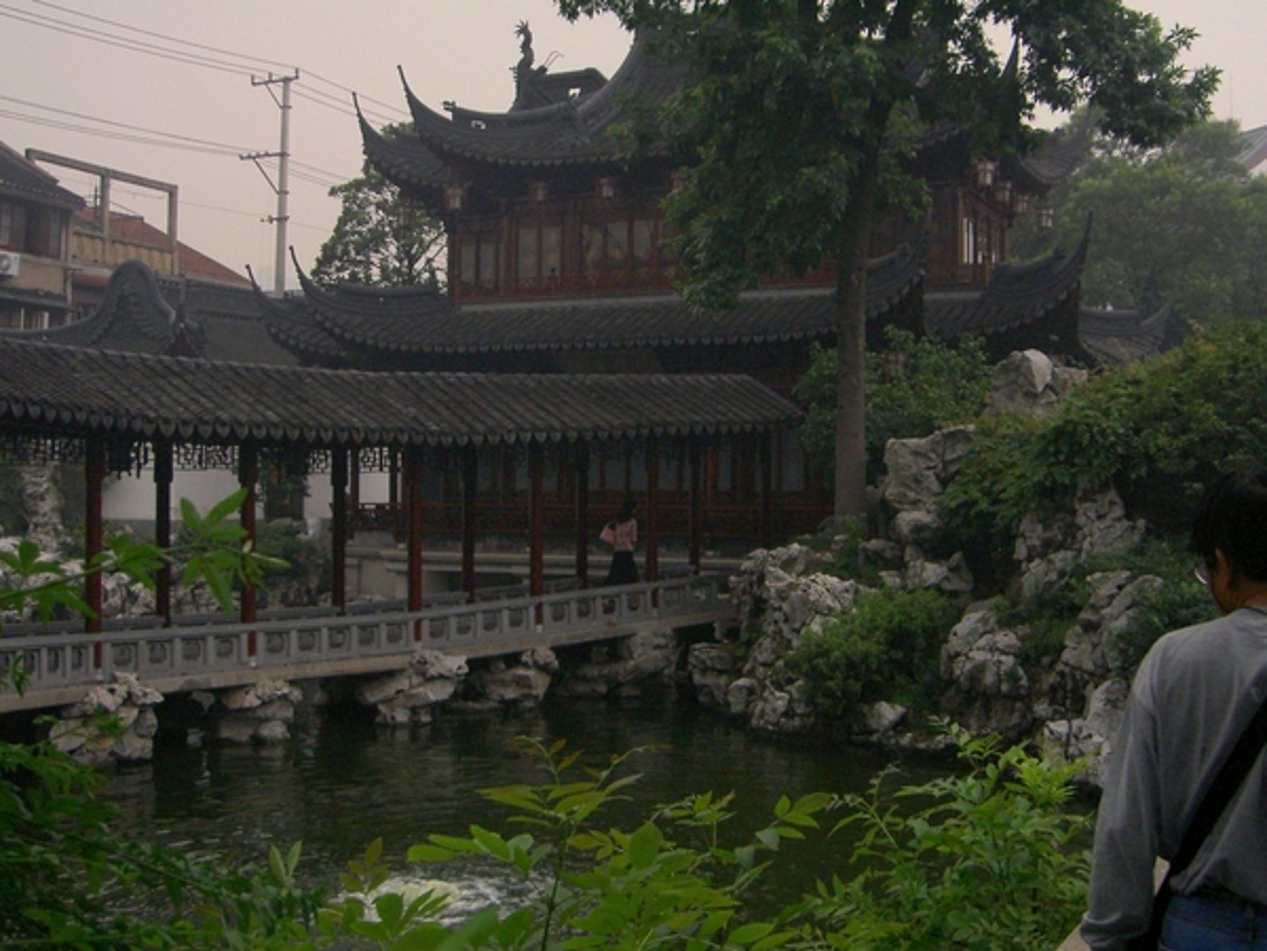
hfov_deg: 42.9
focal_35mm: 44
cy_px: 476
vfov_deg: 32.9
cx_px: 634
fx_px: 1610
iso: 100
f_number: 2.9
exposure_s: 1/125
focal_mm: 9
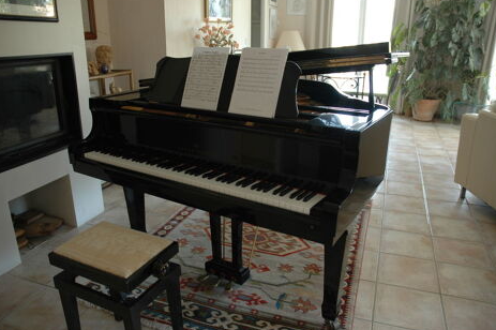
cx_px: 252
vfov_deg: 46.3
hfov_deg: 65.5
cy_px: 163
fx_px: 385
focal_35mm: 28
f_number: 3.5
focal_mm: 18
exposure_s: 1/15
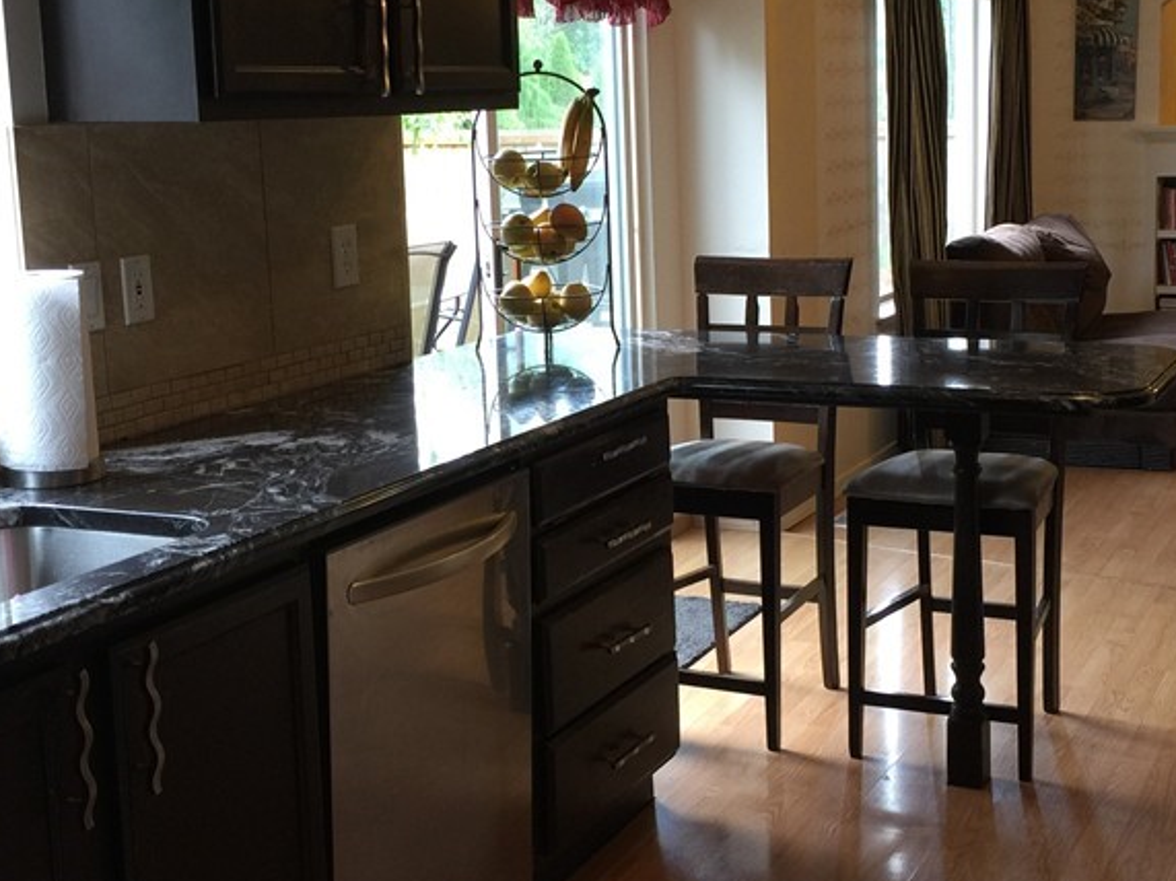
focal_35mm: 52
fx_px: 1766
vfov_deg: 28.0
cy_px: 385
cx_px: 641
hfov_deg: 36.8
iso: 40
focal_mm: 4.15
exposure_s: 1/30
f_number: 2.2
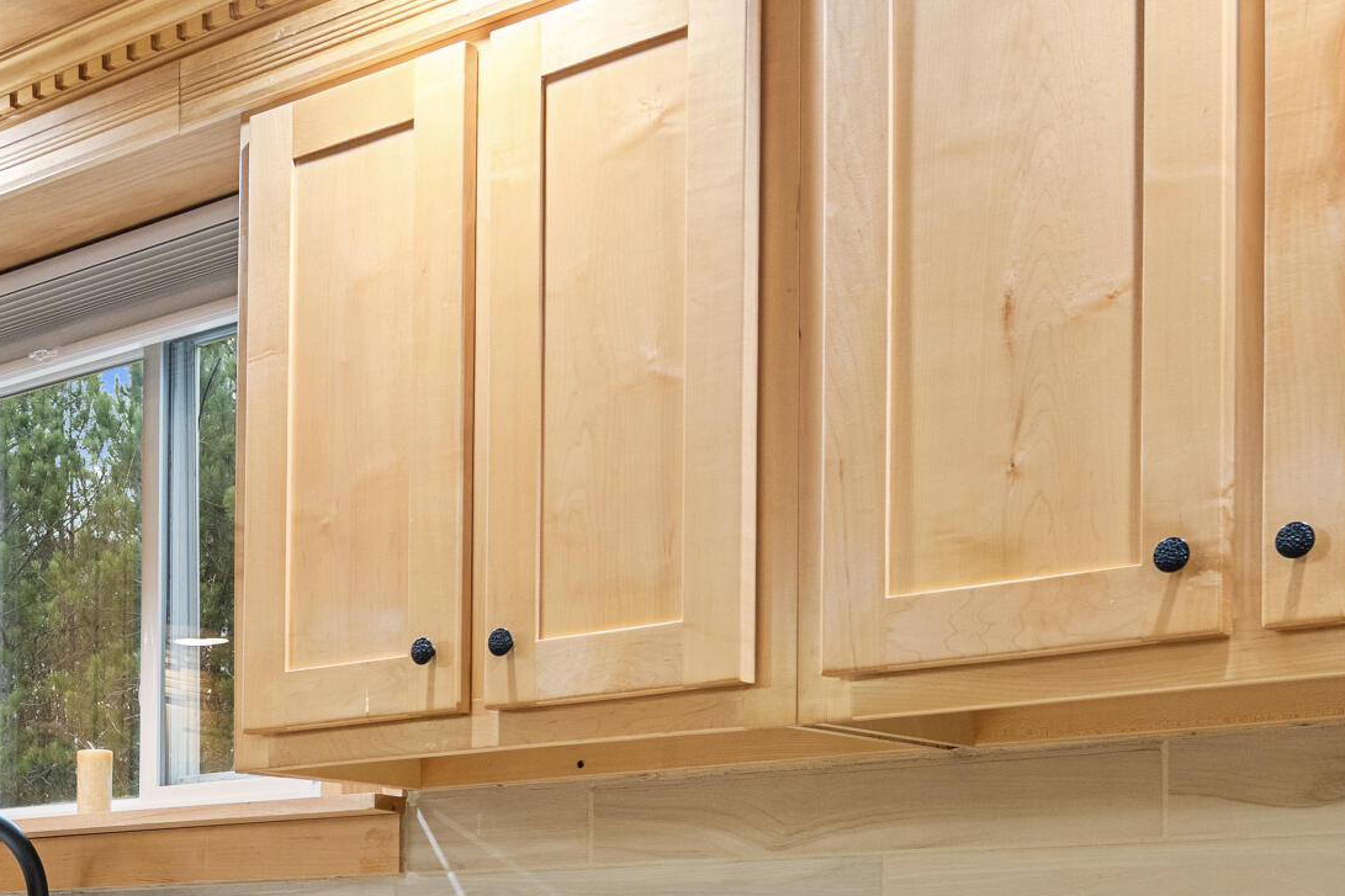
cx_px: -70
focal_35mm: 66
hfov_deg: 28.2
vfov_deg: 19.7
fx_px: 2465
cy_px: 976
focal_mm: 24
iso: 640
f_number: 8
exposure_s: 1/4
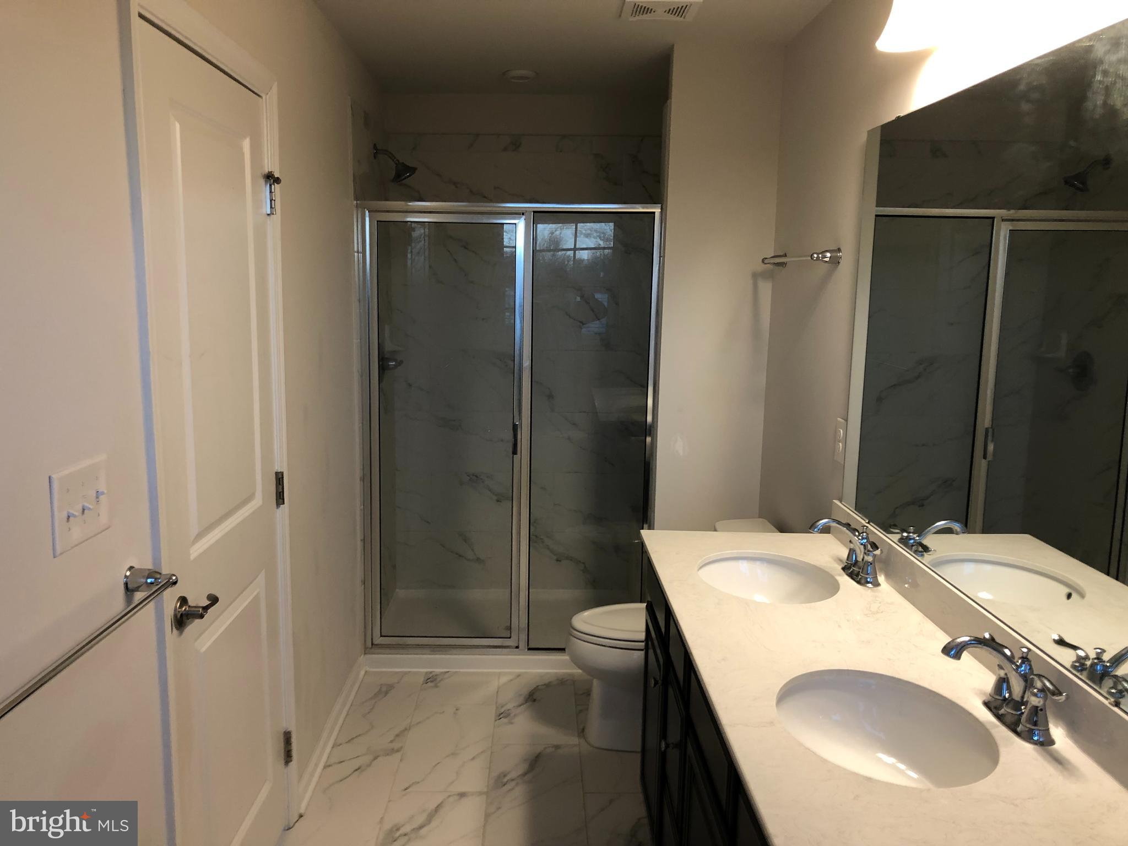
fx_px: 912
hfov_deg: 63.4
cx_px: 564
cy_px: 423
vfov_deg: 49.7
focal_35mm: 28
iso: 32
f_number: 1.8
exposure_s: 1/30
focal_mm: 3.99
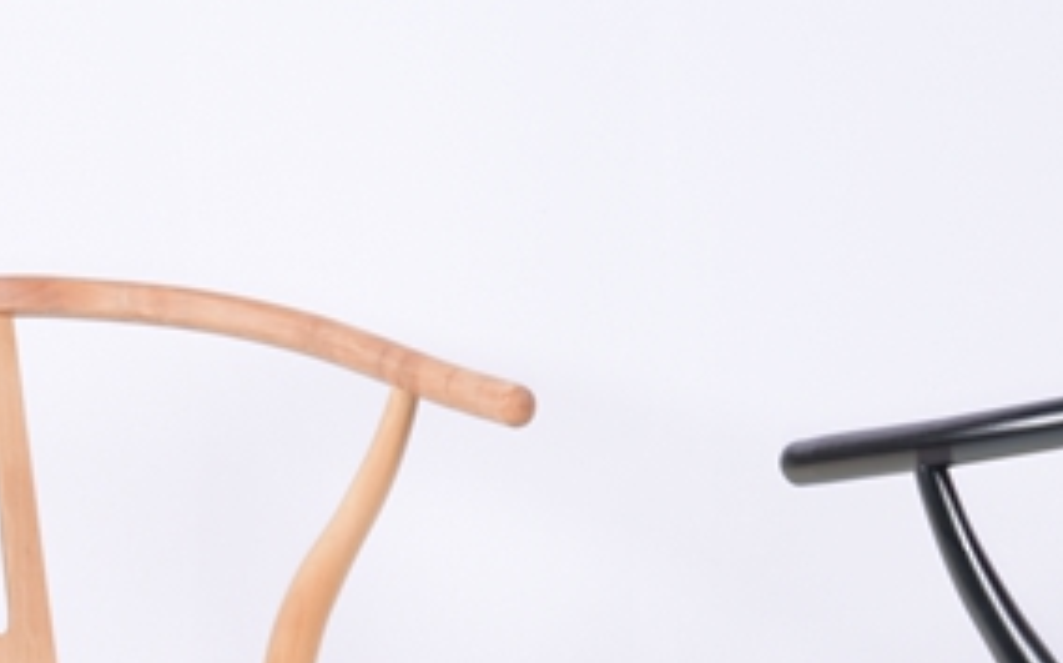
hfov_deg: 13.9
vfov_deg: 8.5
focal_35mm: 151
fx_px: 4371
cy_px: 852
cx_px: 610
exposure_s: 1/8
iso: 125
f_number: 4.2
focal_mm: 56
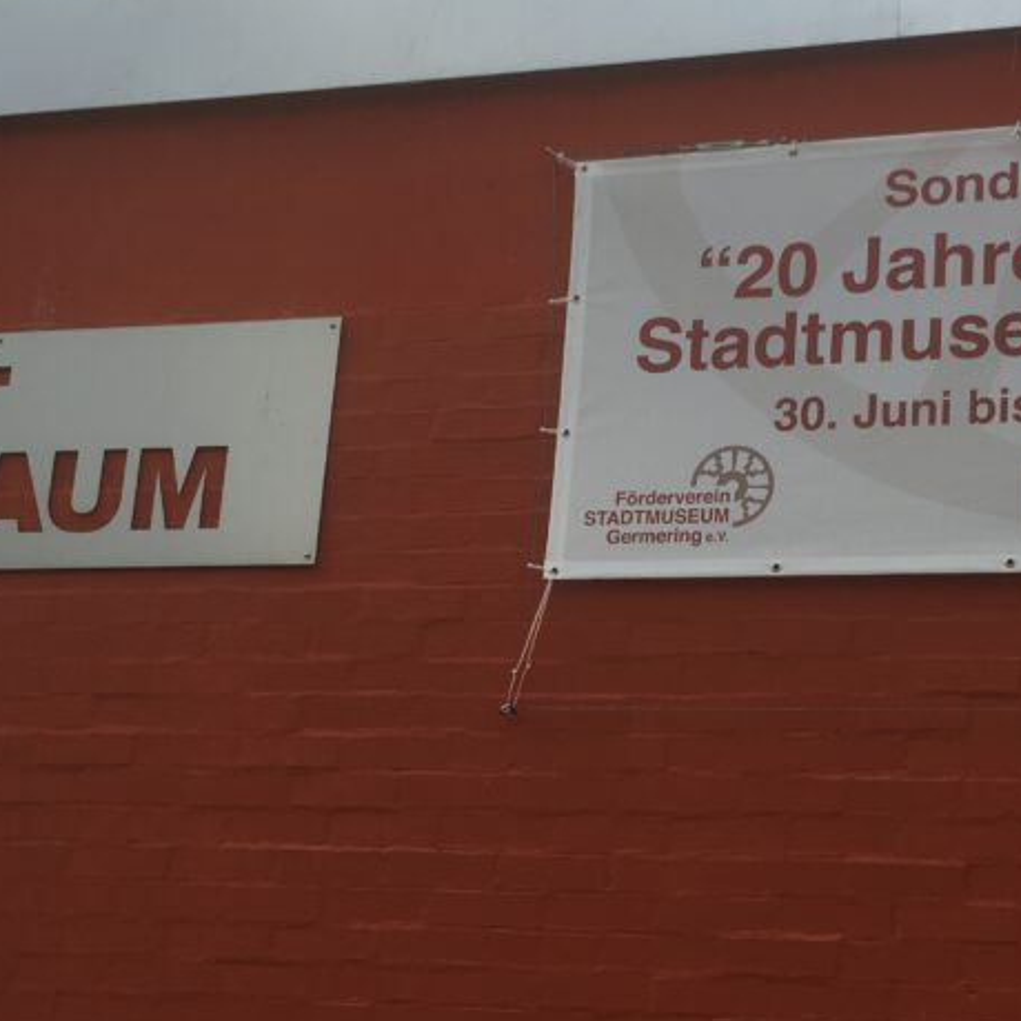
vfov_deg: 29.9
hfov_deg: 29.7
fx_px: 1902
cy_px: 657
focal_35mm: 57
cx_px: 730
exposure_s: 1/761
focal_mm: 4.15
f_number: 2.2
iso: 25
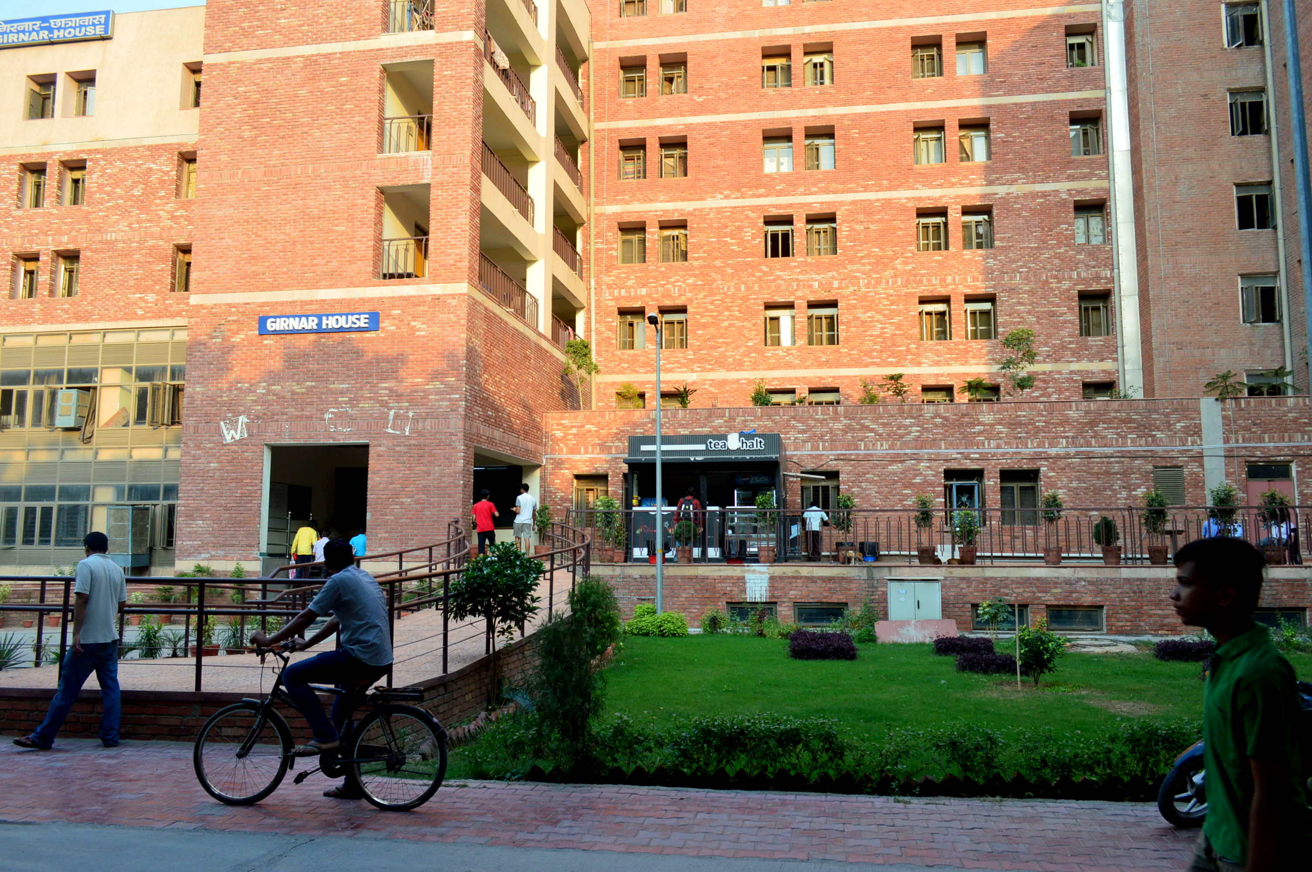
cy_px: 436
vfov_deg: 47.8
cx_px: 656
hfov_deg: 67.4
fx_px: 983
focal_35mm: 27
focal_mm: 18
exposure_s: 1/200
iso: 400
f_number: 5.6
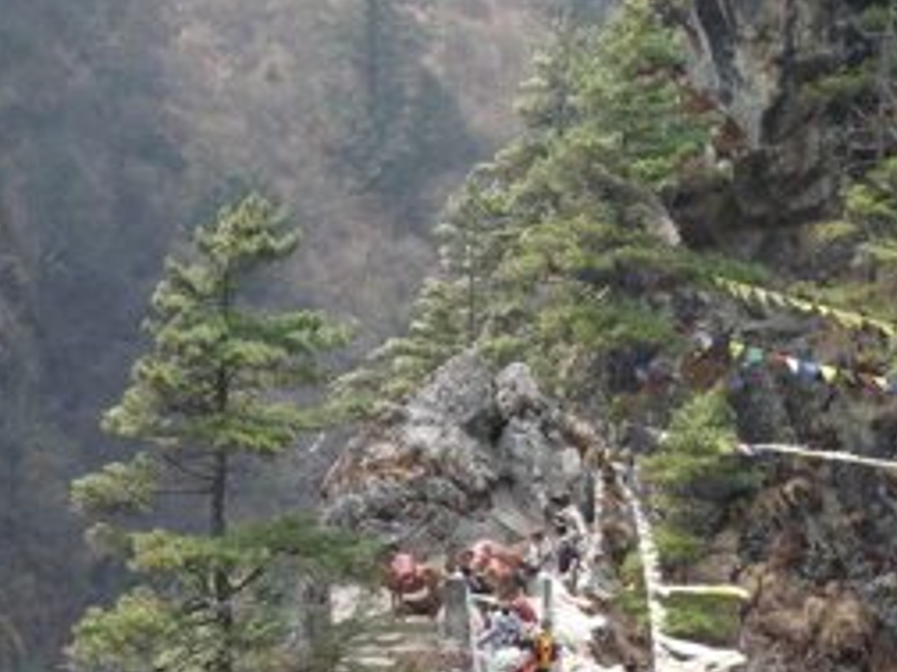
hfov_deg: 14.3
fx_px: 3576
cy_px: 530
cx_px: 495
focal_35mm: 138
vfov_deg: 10.7
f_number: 4.5
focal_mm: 15.5
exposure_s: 1/200
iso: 100
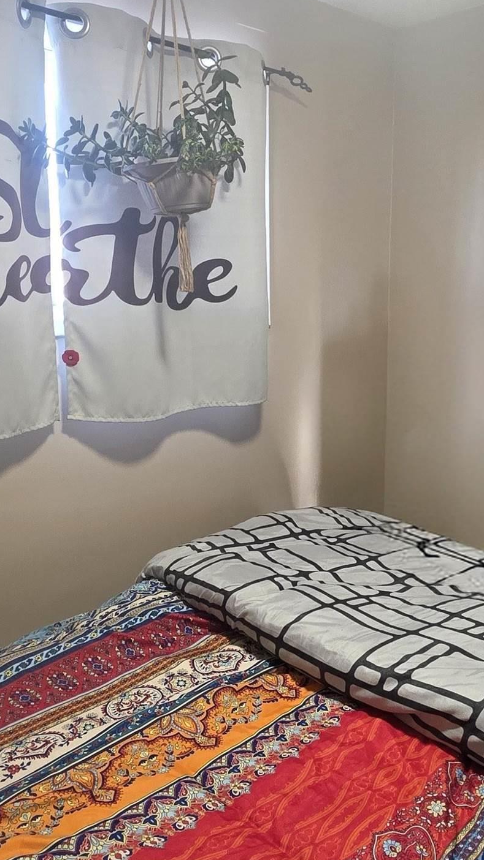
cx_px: 318
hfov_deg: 37.4
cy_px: 424
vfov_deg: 62.6
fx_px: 708
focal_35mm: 31
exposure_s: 1/120
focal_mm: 2.2
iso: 250
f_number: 1.9
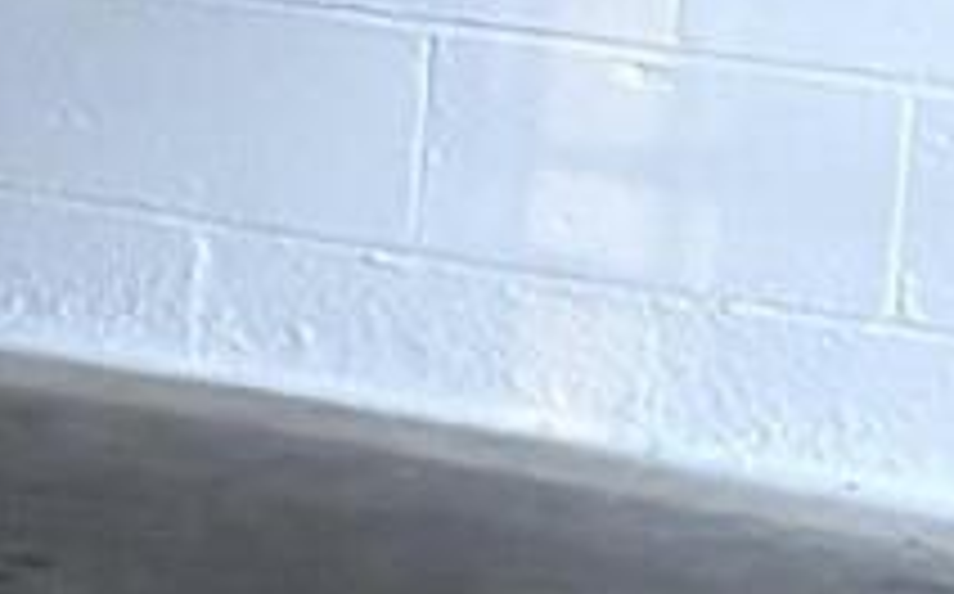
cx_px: -2318
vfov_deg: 5.0
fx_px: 6753
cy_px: 135
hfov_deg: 6.9
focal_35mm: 260
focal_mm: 5.96
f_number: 1.6
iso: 500
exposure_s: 1/30
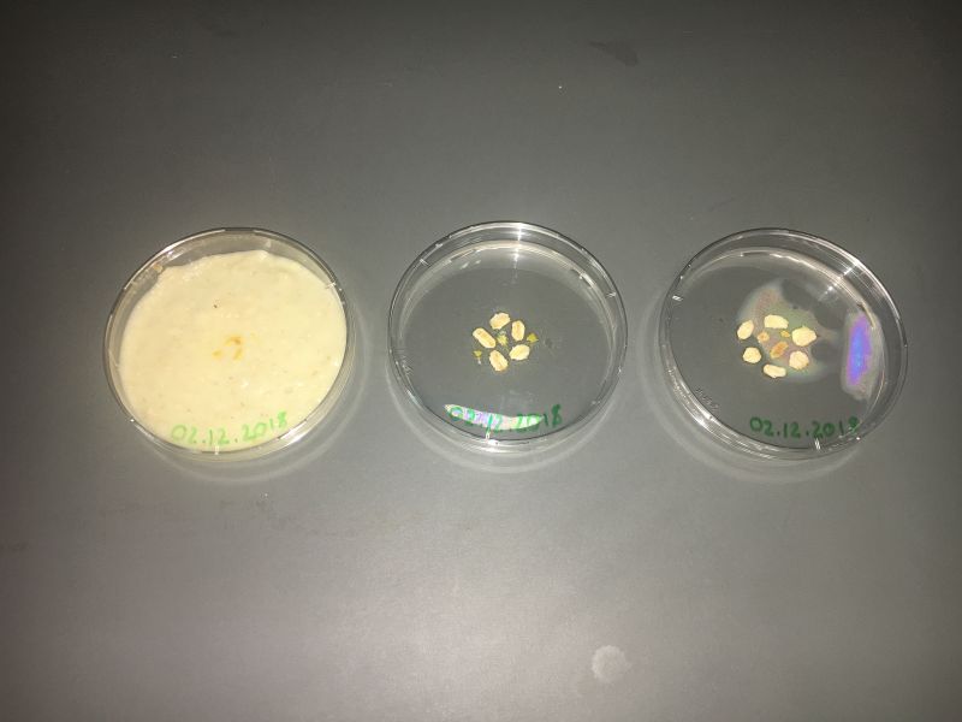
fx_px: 806
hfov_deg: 61.7
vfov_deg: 48.2
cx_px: 481
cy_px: 361
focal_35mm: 29
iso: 40
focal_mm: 4.15
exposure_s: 1/33
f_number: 2.2
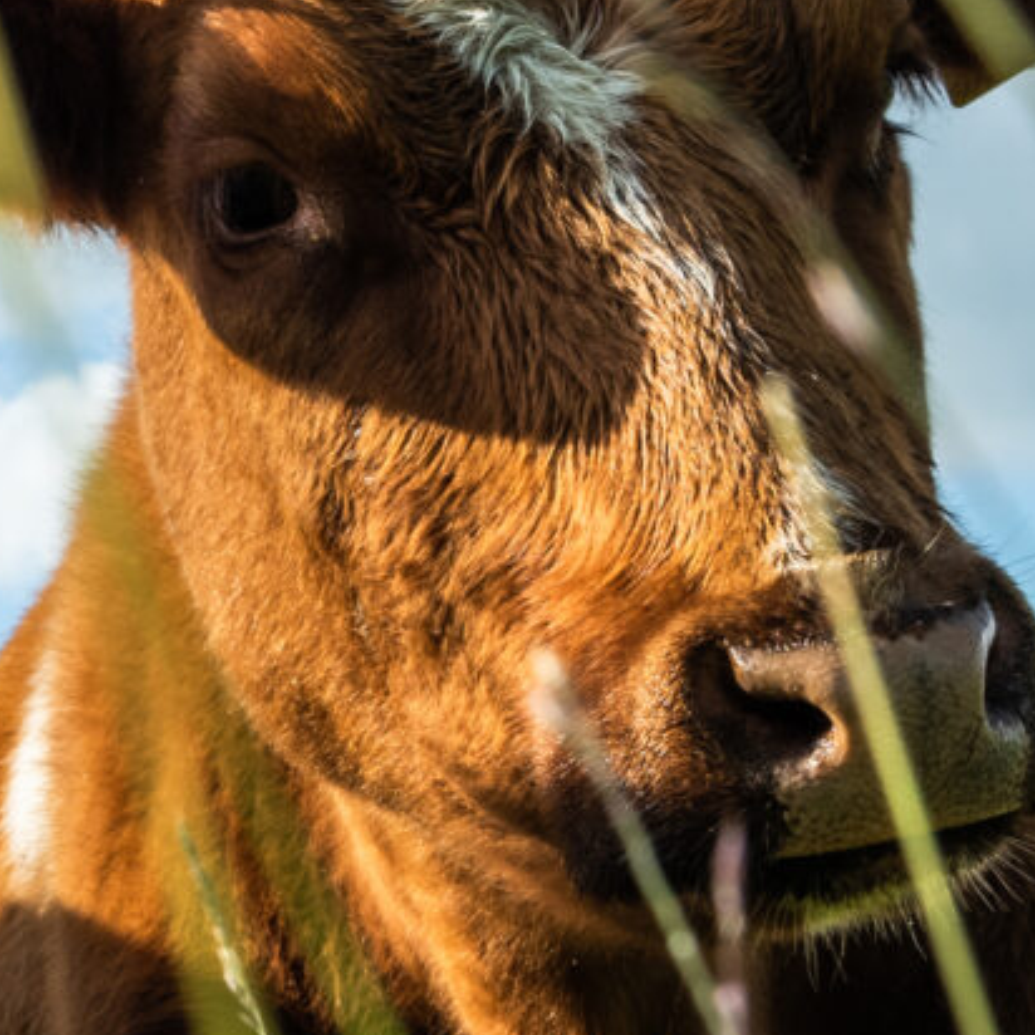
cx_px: -701
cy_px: 587
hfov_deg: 9.9
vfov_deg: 10.3
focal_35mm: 169
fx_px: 5717
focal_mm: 32
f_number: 11
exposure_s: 1/200
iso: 100
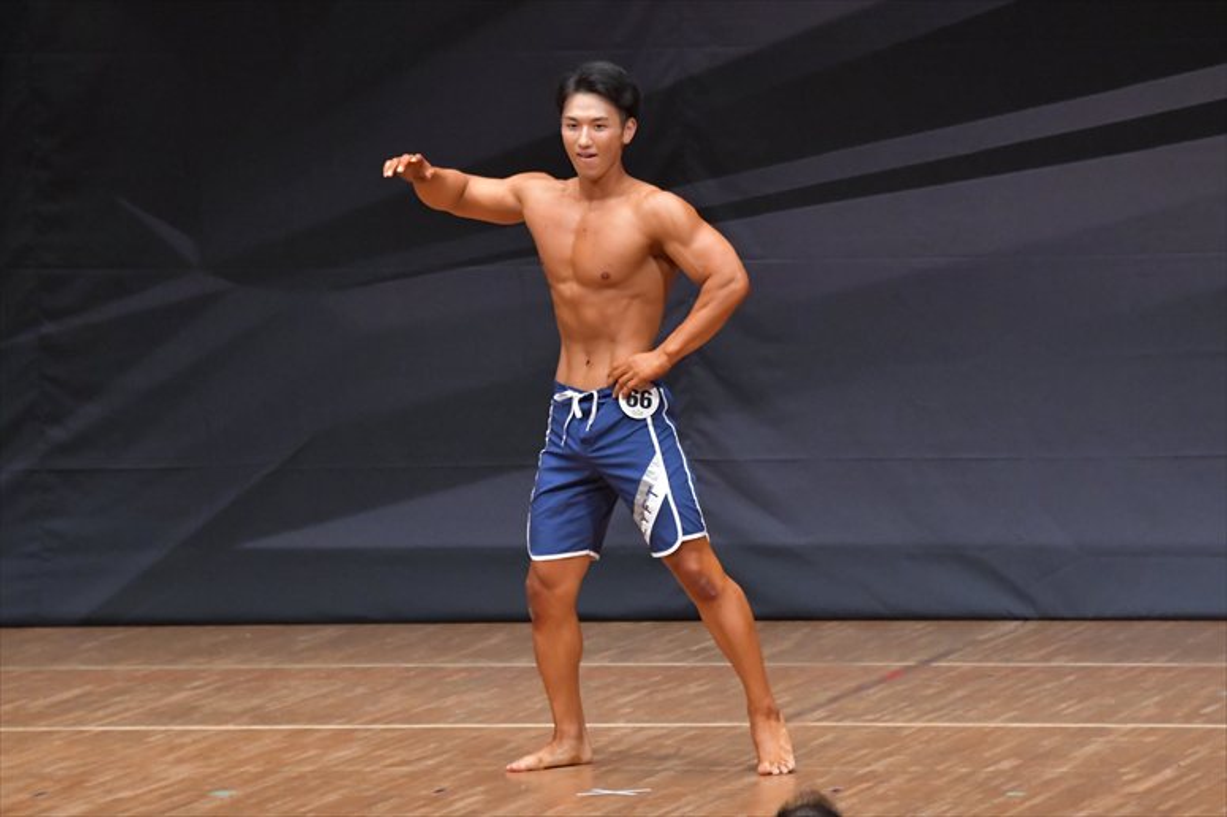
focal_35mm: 285
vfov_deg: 4.8
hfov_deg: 7.2
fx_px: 9709
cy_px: 408
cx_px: 614
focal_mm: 190
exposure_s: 1/400
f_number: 5.6
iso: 6400
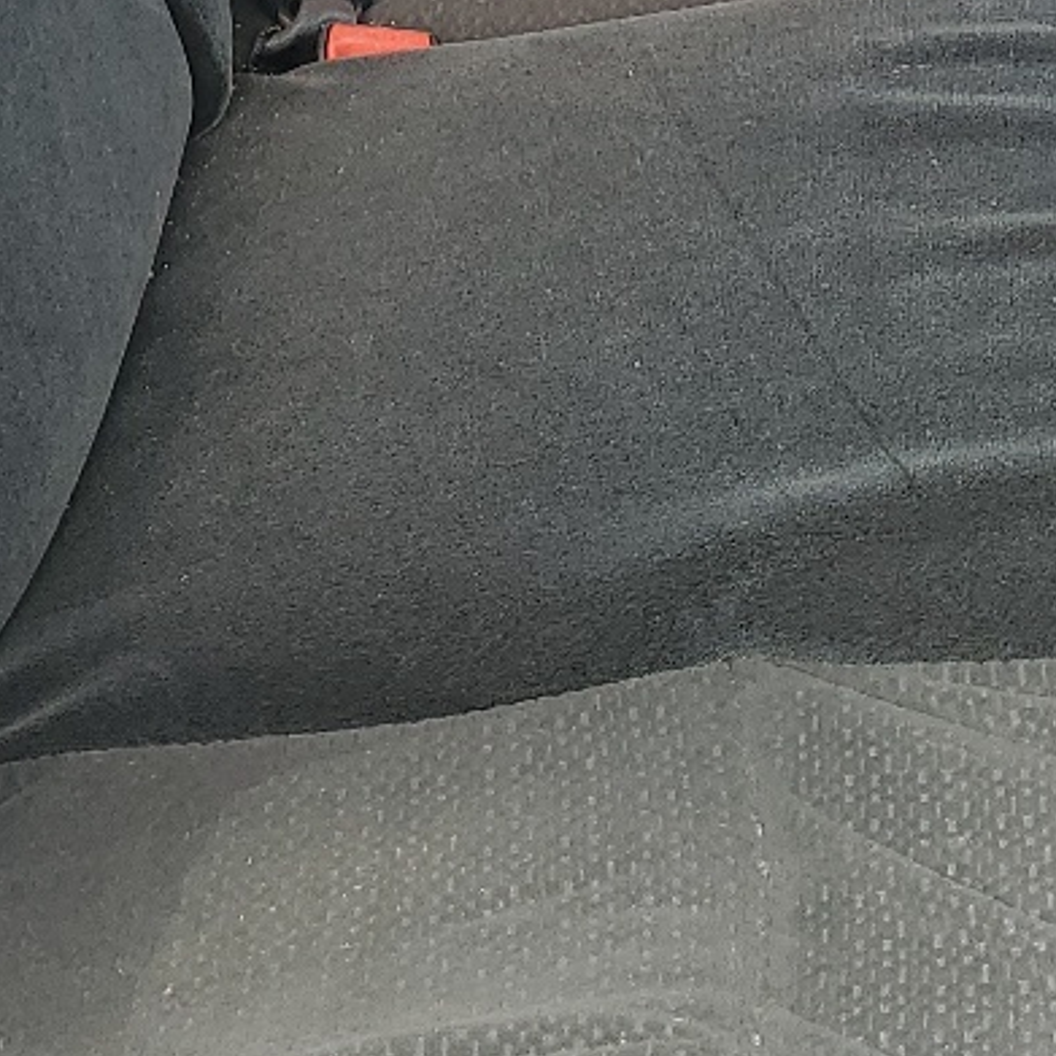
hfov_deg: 18.4
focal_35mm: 94
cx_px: 365
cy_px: -446
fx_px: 3244
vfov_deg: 17.0
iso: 51
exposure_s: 1/120
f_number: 1.5
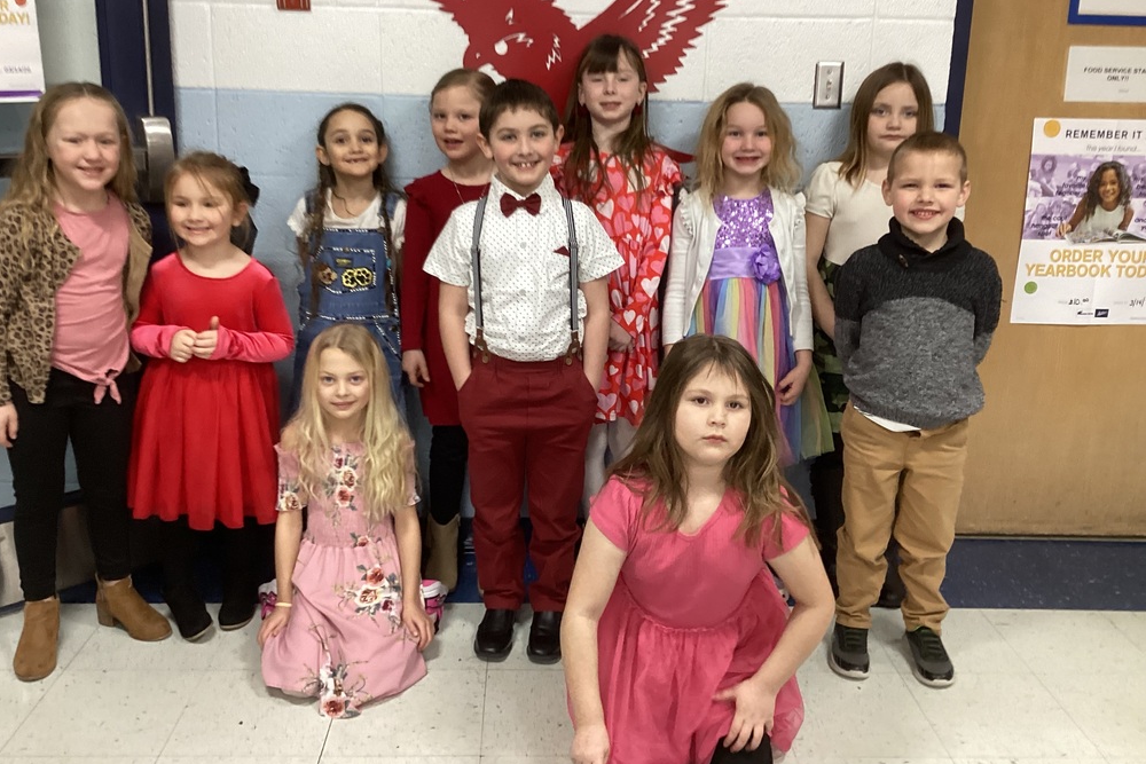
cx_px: 560
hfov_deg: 57.2
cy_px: 346
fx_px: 1051
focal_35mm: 33
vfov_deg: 39.9
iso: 200
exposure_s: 1/60
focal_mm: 3.3
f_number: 2.4
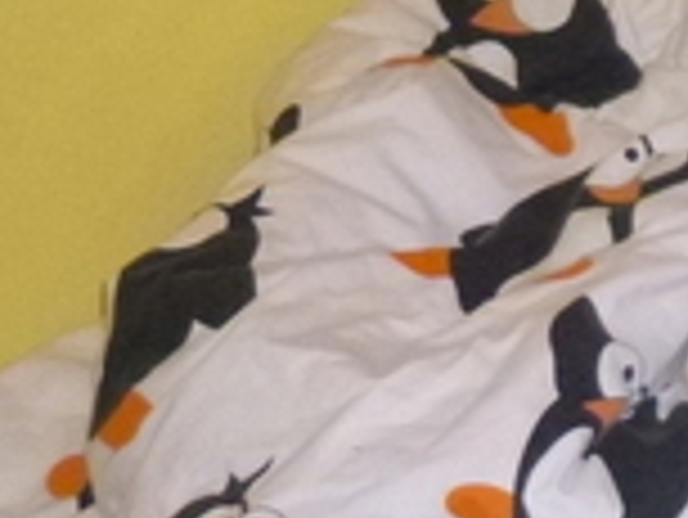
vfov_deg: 11.1
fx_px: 2606
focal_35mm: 131
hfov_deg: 12.9
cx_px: 1412
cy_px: -86
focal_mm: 4.5
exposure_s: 1/60
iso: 400
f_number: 3.1
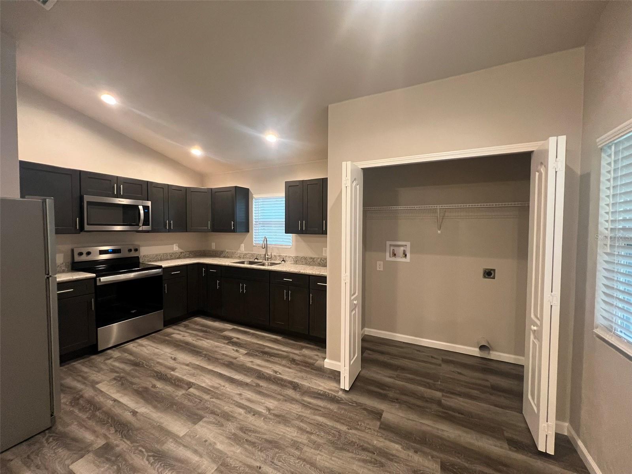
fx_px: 237
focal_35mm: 13
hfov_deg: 106.2
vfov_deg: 89.9
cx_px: 316
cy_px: 237
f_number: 1.8
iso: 400
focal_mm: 1.57
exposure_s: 1/60
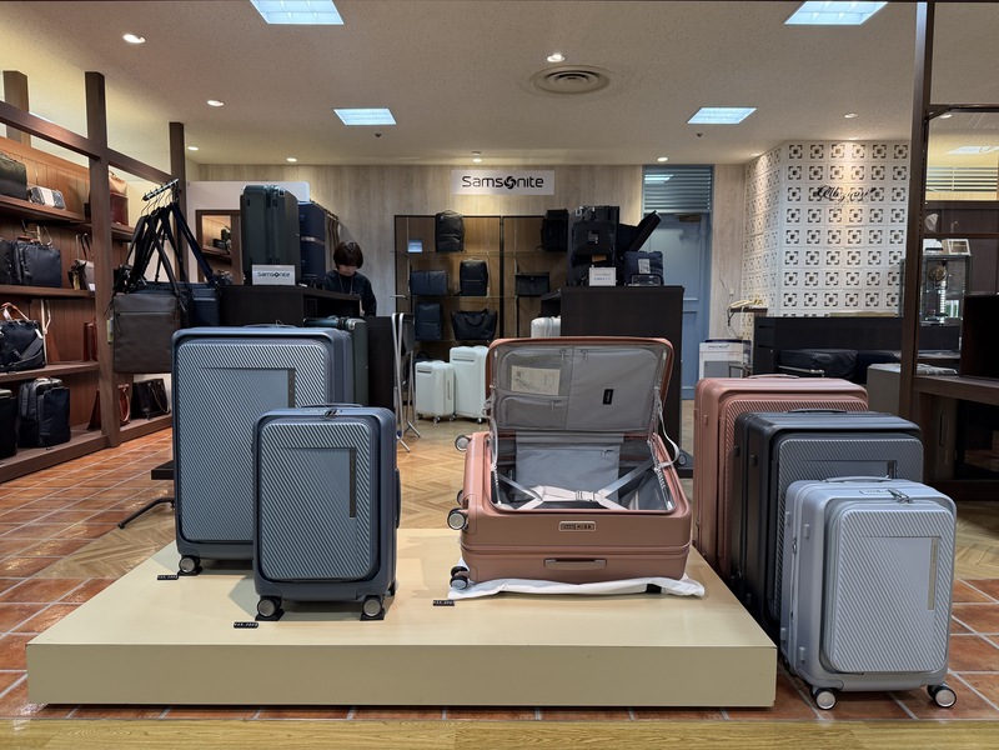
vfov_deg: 56.8
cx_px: 500
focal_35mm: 24
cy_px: 375
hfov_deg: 71.6
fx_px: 693
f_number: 1.78
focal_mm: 6.76
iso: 200
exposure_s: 1/158
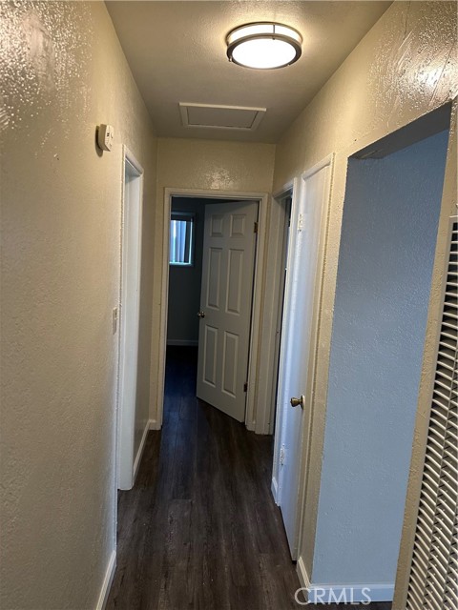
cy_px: 305
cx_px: 229
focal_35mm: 24
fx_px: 423
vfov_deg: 71.6
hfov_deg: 56.8
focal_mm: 6.86
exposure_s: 1/60
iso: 250
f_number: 1.78
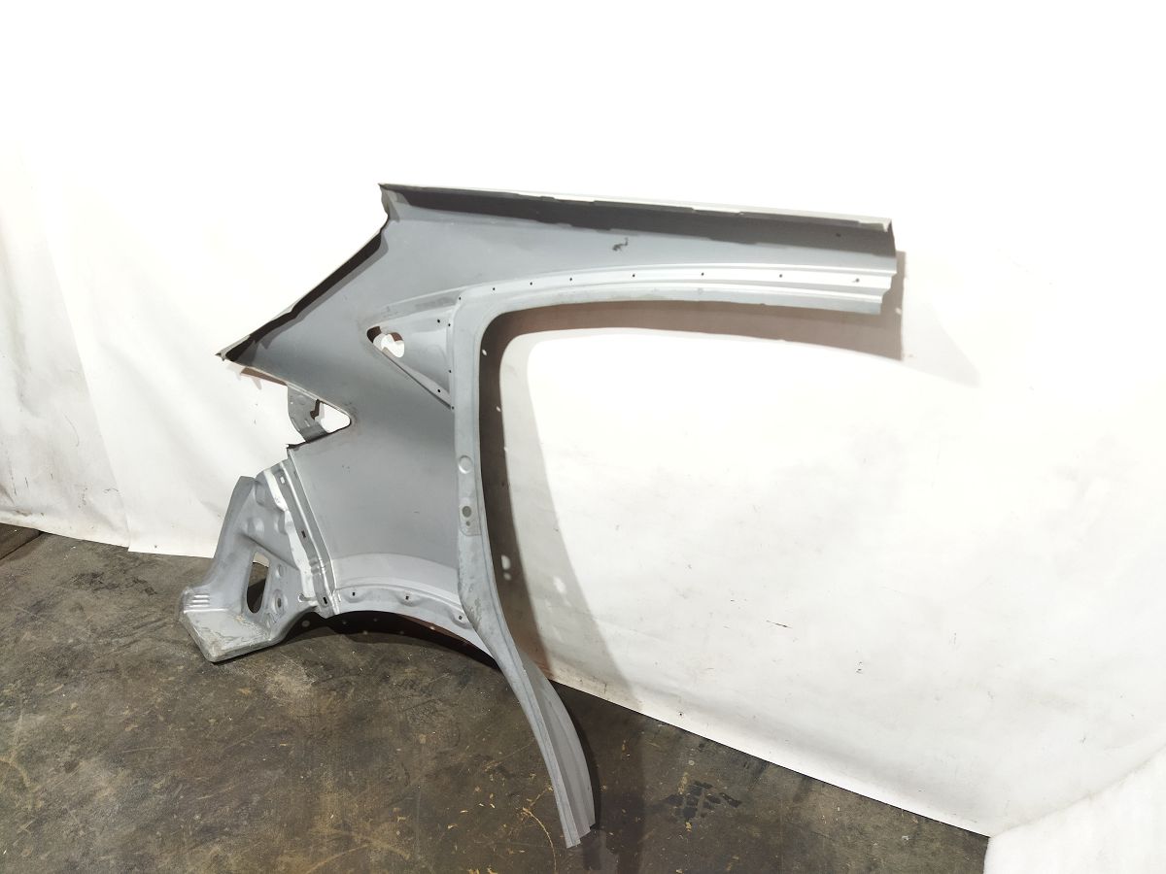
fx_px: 909
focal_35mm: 27
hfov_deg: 65.3
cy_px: 437
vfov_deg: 51.4
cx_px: 583
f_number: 1.79
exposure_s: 1/50
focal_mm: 4.71
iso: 347
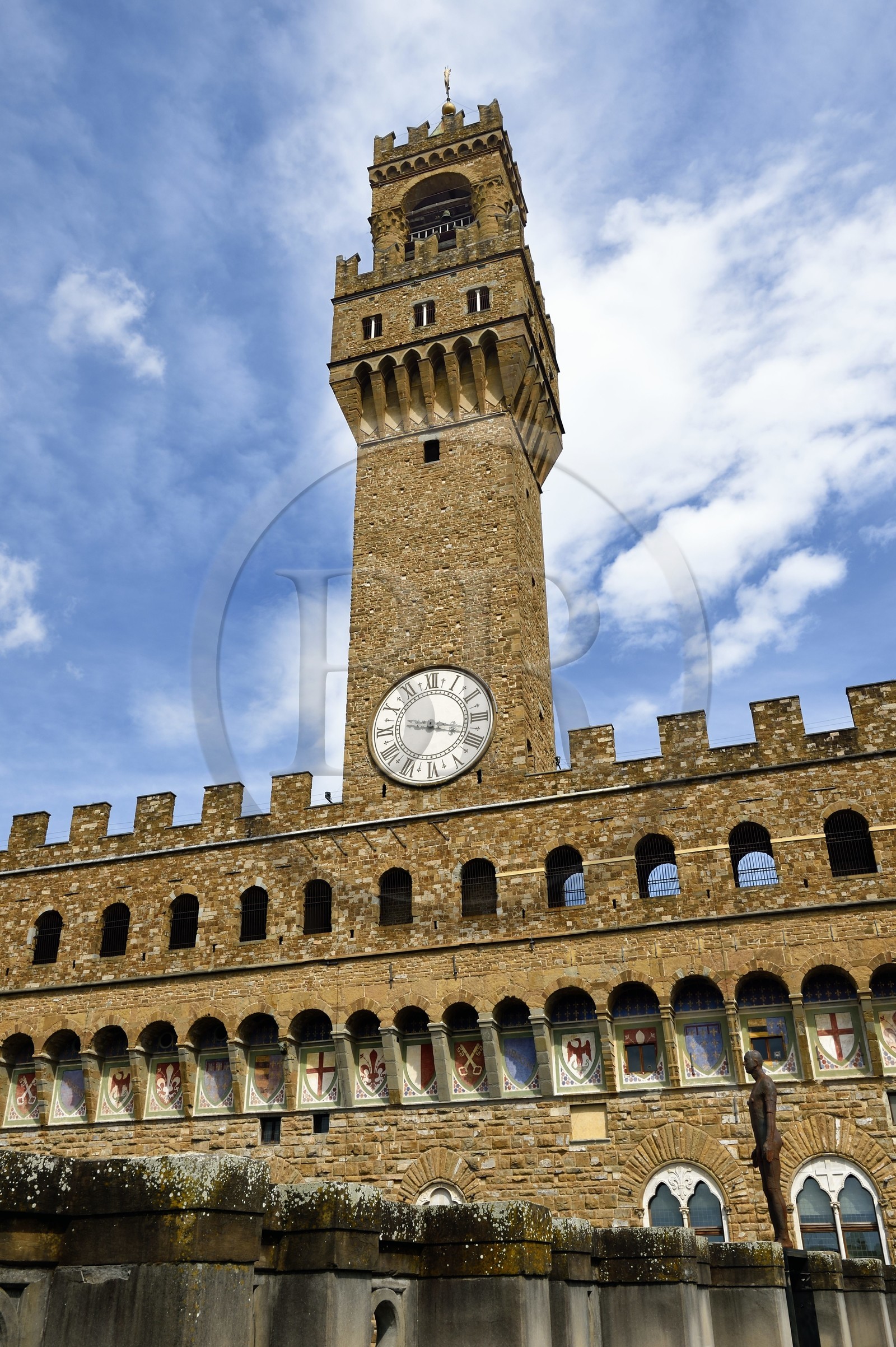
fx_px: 1084
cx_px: 448
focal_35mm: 29
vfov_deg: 63.7
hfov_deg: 44.9
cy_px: 674
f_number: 14
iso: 200
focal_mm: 29
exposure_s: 1/250
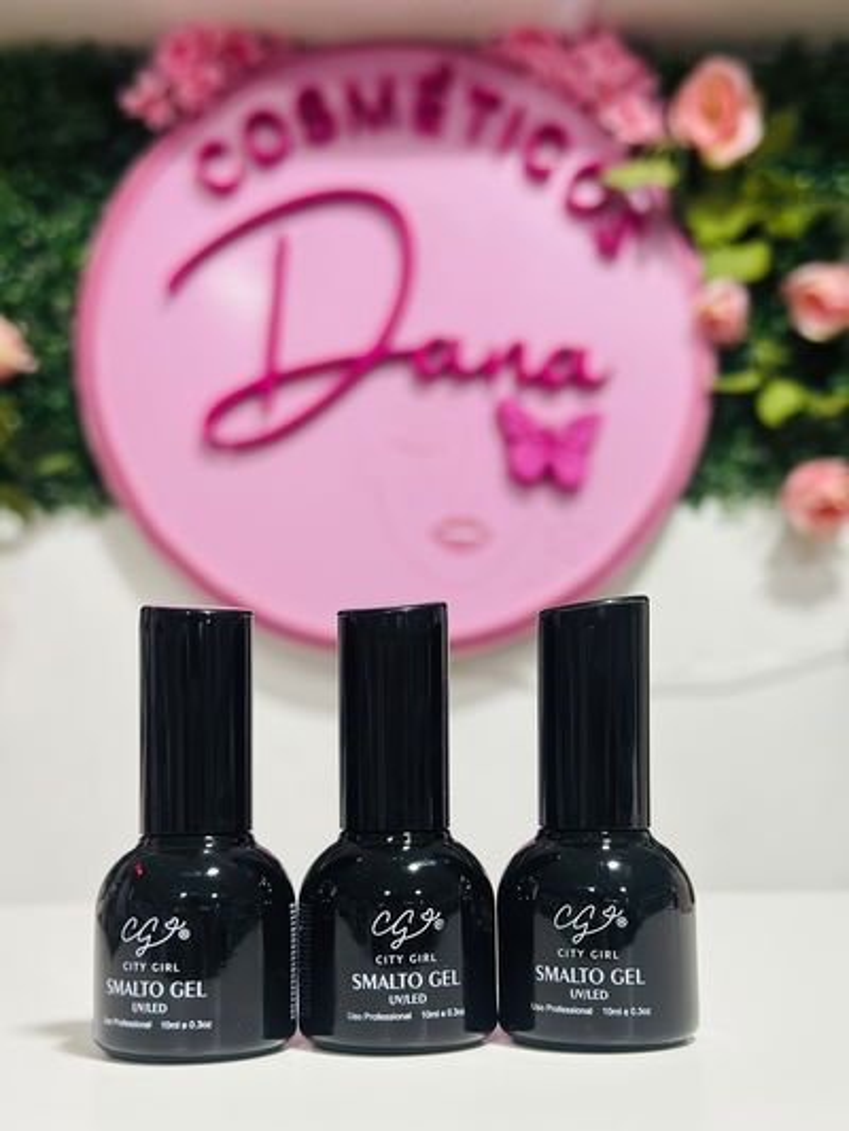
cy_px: 566
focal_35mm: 48
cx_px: 424
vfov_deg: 39.6
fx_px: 1569
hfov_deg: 30.3
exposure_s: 1/50
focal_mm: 6.86
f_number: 1.78
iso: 250
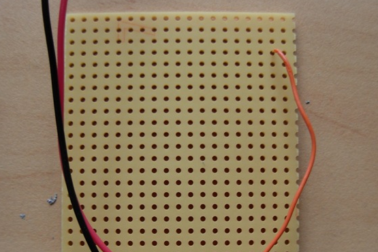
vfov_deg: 23.5
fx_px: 598
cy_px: 196
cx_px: 183
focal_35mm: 57
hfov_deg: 35.1
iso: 79
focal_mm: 6.3
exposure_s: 1/26.9
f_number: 2.9
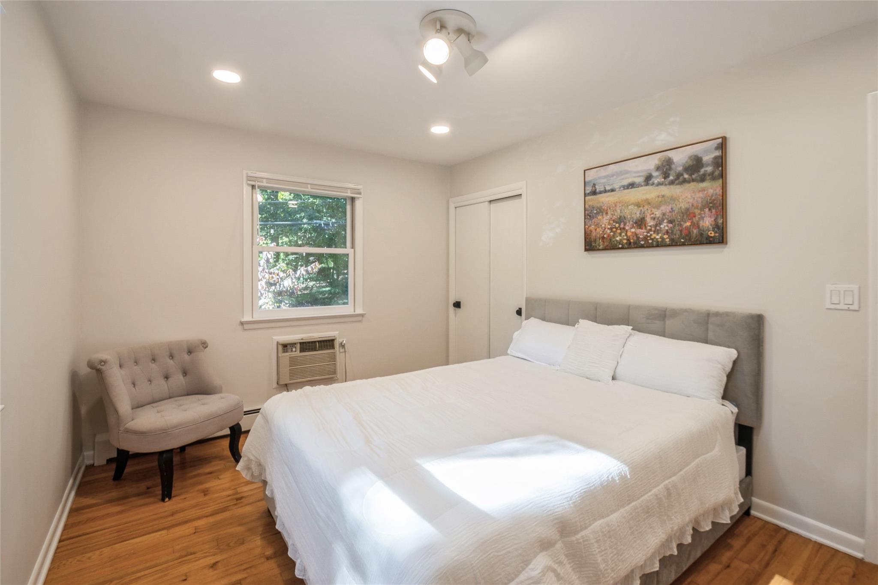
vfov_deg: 77.3
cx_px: 439
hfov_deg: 100.4
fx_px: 366
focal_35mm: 15
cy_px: 292
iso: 100
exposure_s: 1/5
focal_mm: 10
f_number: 9
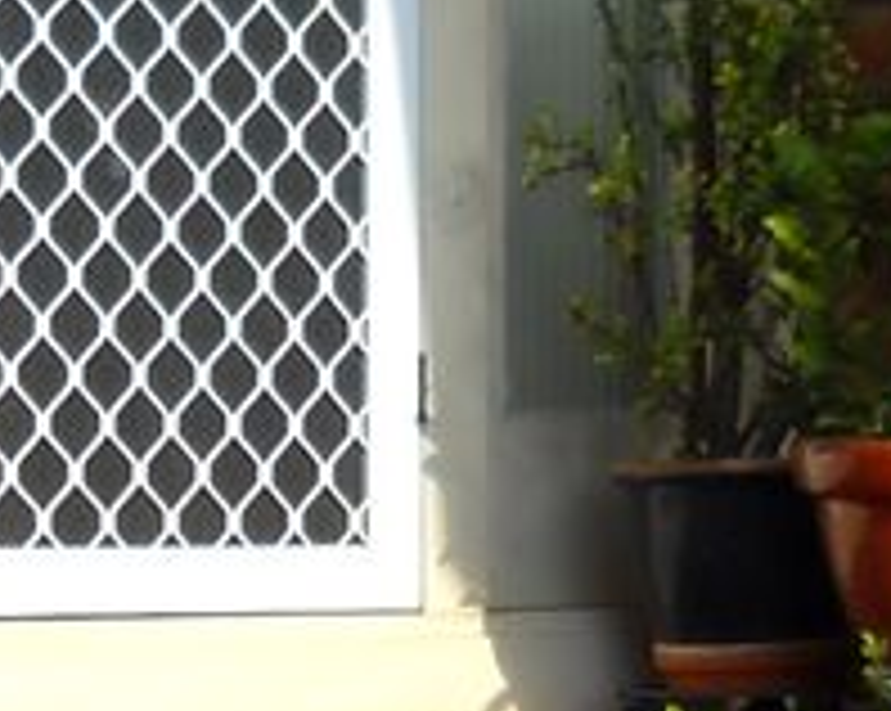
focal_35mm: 237
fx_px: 6244
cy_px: 1138
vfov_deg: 6.4
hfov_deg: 8.1
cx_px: 58
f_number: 3.1
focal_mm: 6.72
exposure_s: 1/250
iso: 64
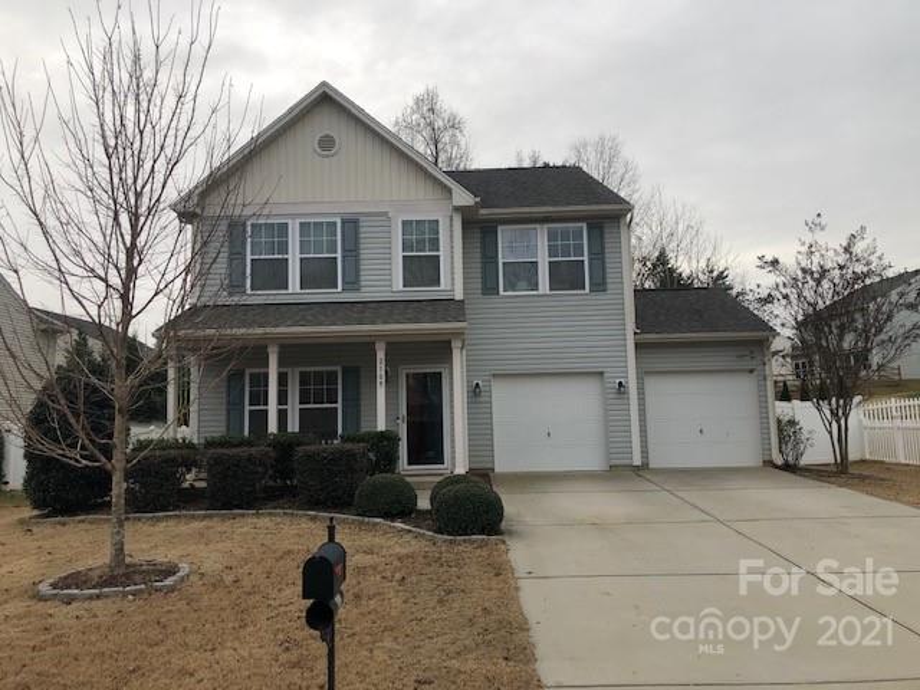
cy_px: 345
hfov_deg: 63.4
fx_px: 744
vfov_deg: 49.7
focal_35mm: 28
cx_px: 460
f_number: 1.8
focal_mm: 3.99
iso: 20
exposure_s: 1/183
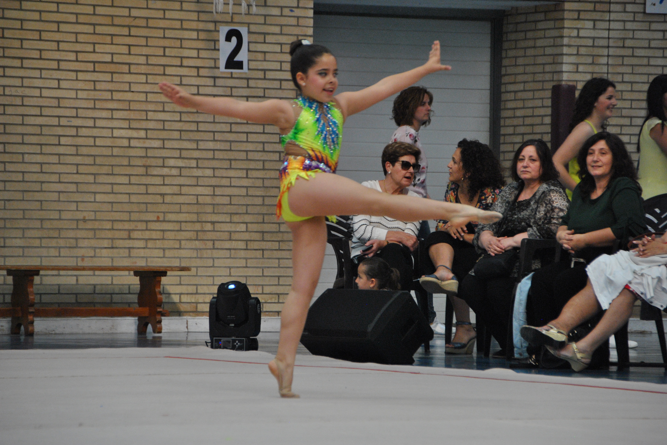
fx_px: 3909
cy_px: 224
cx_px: 334
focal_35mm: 211
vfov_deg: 6.5
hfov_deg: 9.8
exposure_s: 1/160
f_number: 6
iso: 800
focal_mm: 140
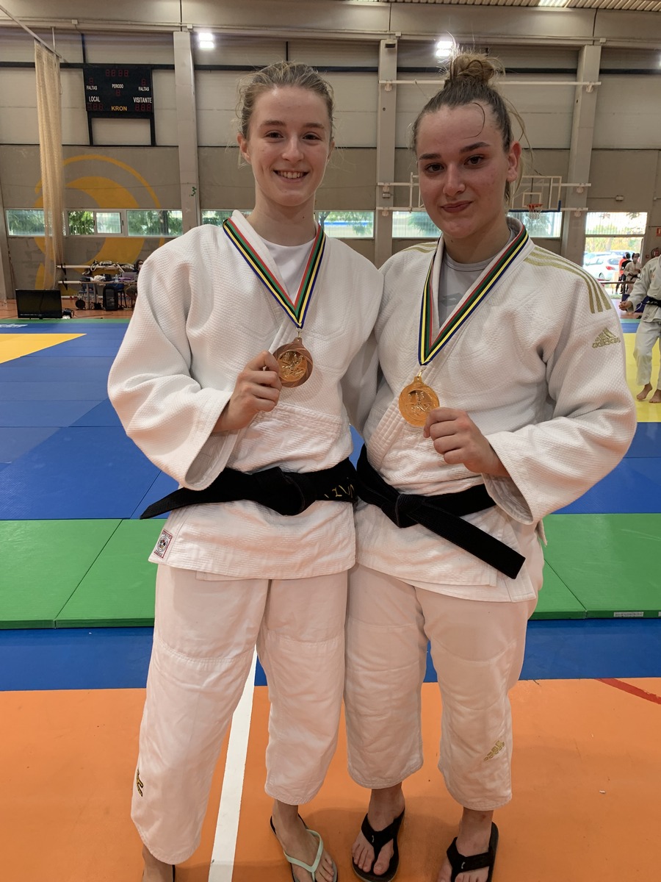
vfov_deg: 67.3
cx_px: 330
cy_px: 441
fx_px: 662
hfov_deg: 53.1
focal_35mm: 26
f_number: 1.8
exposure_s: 1/121
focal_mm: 4.25
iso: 80
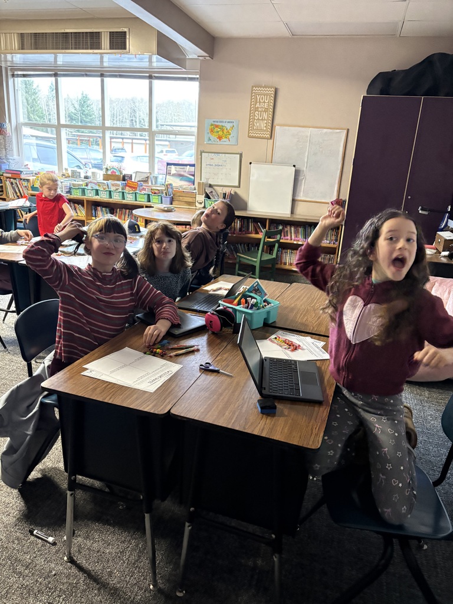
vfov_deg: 67.3
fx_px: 454
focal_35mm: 26
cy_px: 302
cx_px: 226
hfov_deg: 53.1
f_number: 1.6
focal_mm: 5.96
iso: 640
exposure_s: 1/30
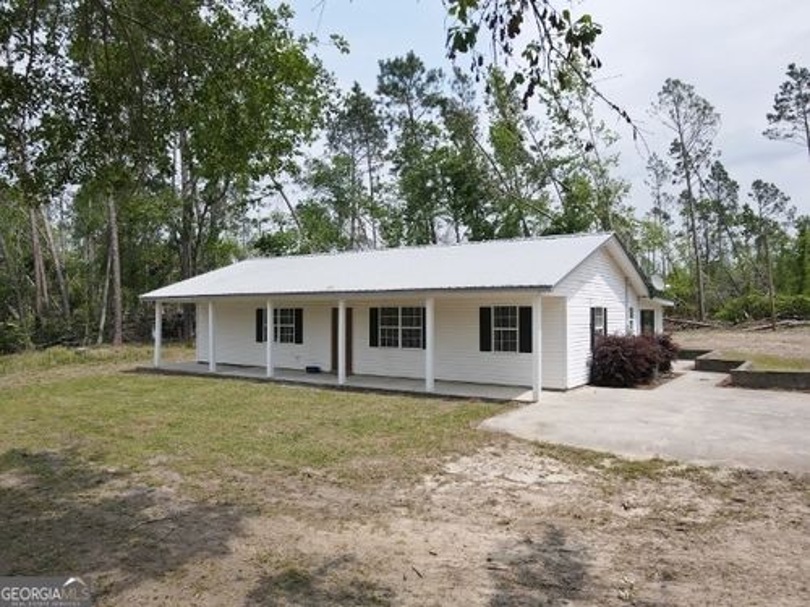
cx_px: 405
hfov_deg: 71.6
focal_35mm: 24
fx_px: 562
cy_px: 304
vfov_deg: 56.8
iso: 100
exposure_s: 1/800
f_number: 2.8
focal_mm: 4.5
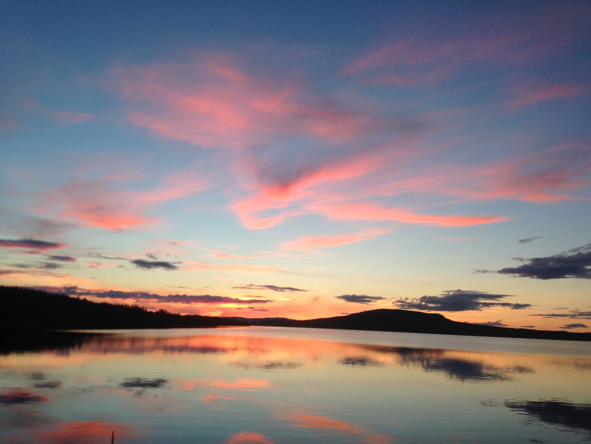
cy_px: 222
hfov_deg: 55.4
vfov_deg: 42.9
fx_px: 563
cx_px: 296
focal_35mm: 33
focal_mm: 4.12
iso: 50
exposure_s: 1/133
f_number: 2.4
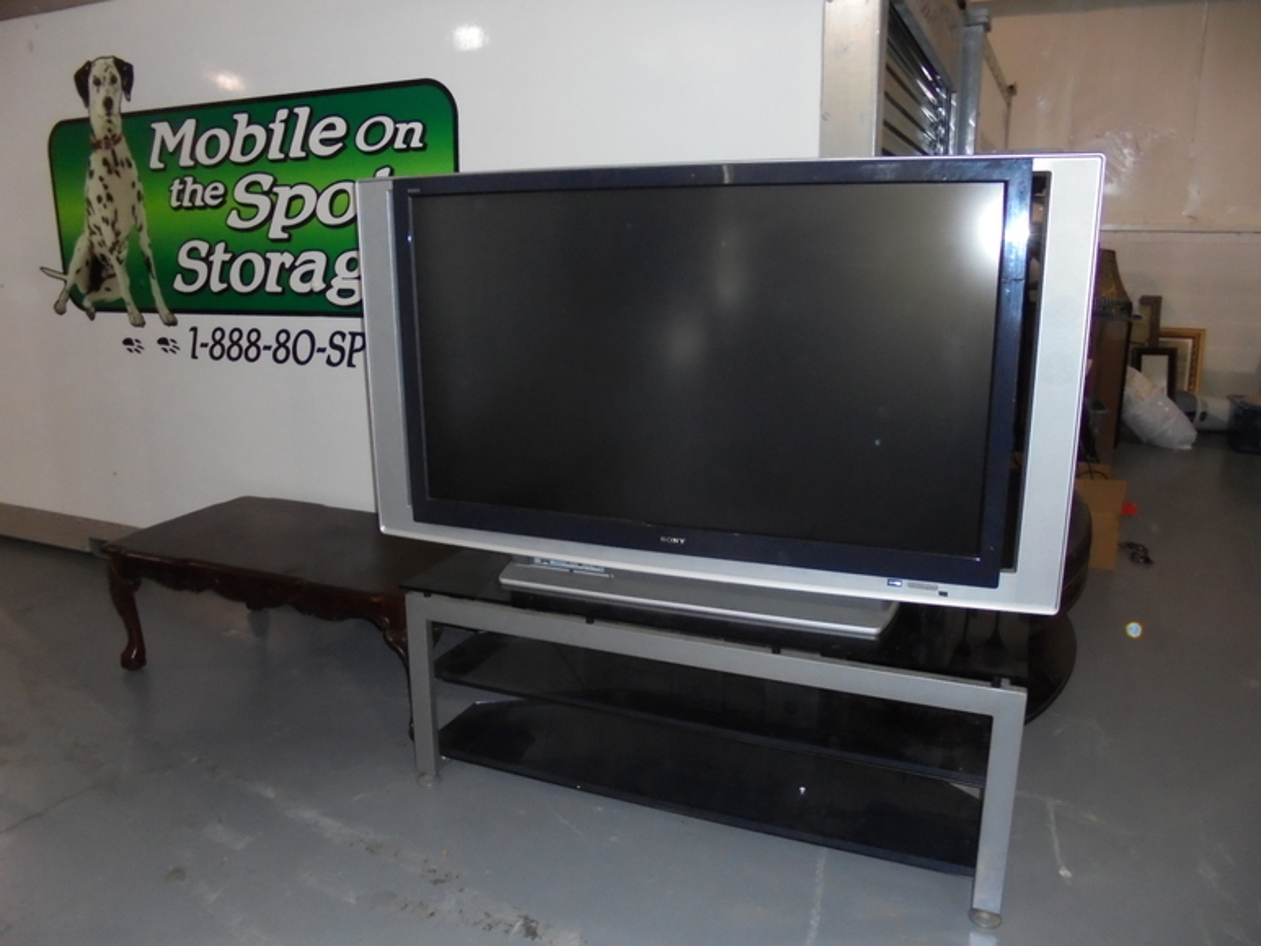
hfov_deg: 67.3
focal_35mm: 26
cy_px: 473
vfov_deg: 53.1
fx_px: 947
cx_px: 630
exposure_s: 1/30
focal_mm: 4.6
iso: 400
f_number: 3.5
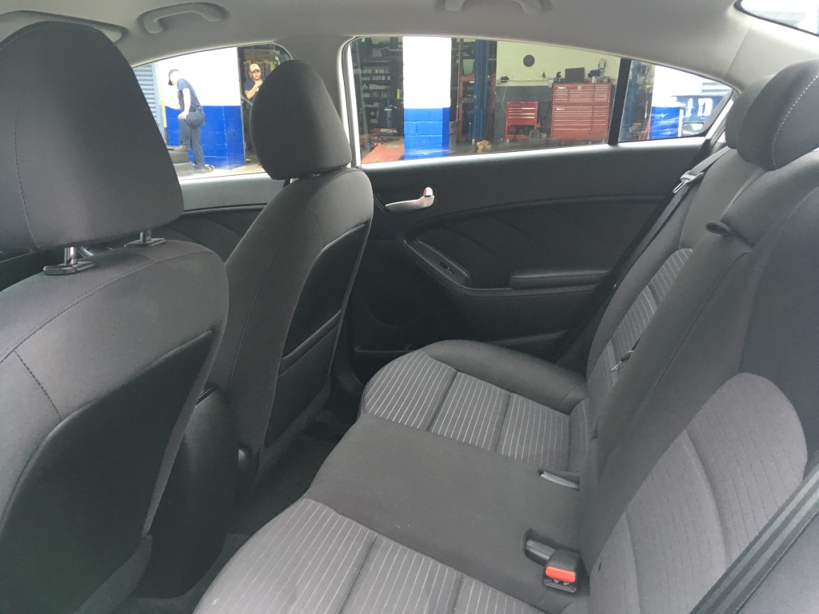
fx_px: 686
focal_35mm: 29
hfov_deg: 61.7
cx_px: 410
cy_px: 307
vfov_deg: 48.2
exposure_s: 1/30
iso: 40
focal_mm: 4.15
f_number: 2.2
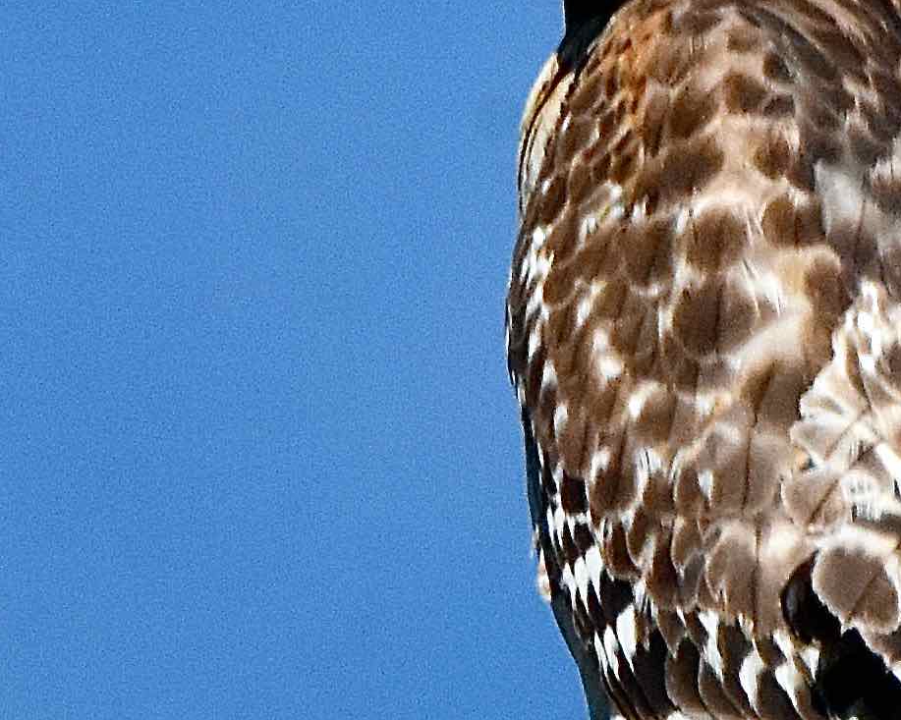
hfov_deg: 0.7
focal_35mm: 2746
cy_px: 408
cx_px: 608
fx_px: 73202
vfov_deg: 0.6
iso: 2000
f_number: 14
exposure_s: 1/2000
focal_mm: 600
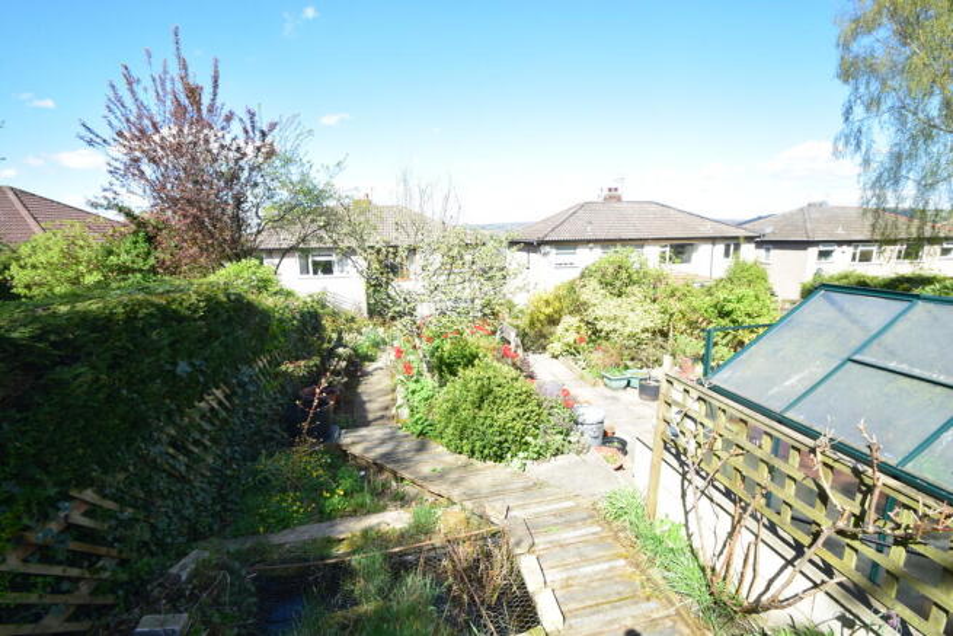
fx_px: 397
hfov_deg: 100.4
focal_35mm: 15
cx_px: 476
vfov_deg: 77.4
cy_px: 318
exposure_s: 1/250
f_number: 10
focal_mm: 10
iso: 400
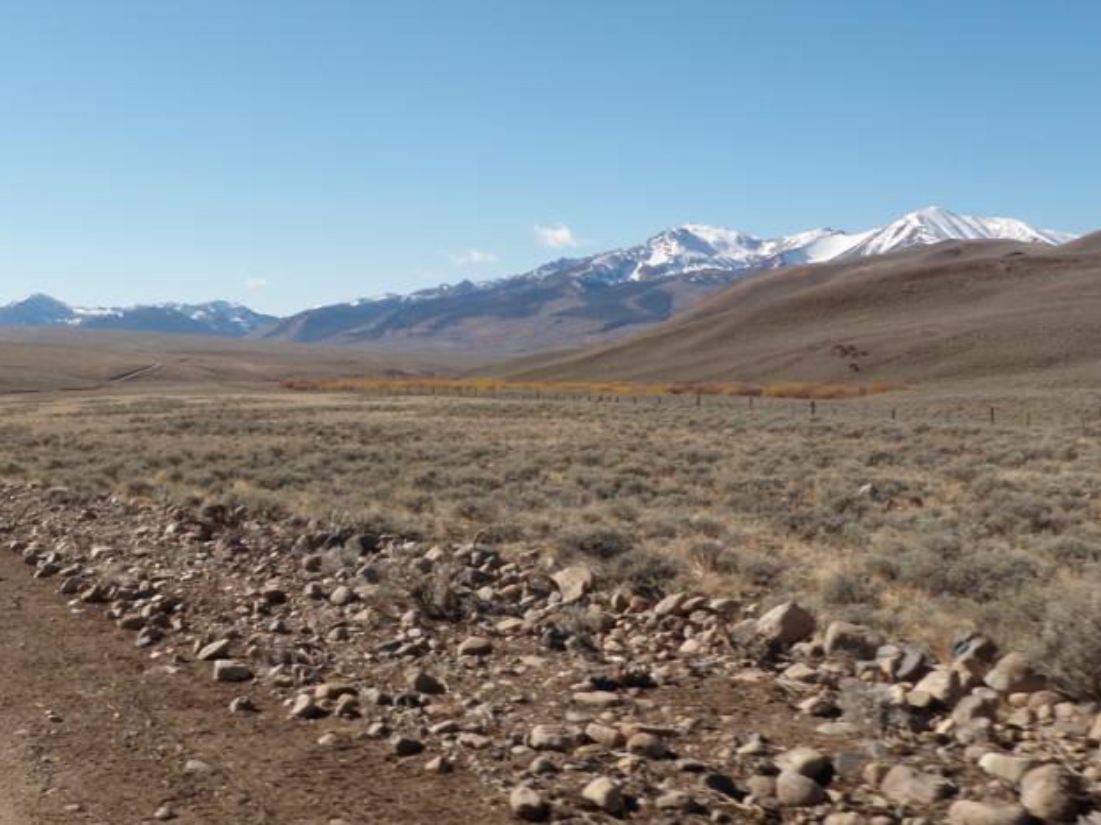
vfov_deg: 31.5
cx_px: 421
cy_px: 450
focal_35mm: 46
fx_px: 1463
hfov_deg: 41.0
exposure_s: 1/250
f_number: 5
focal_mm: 5
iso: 50
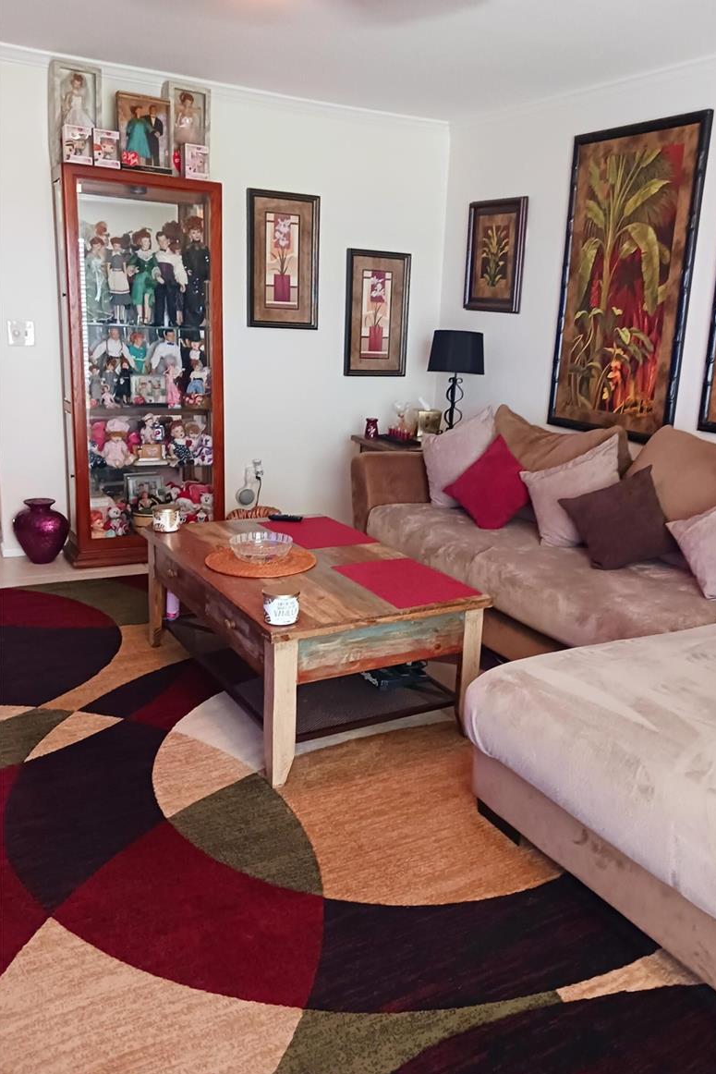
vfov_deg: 63.6
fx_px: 865
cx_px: 413
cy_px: 525
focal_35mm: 29
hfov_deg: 44.8
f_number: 1.8
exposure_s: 1/15
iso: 800
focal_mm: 4
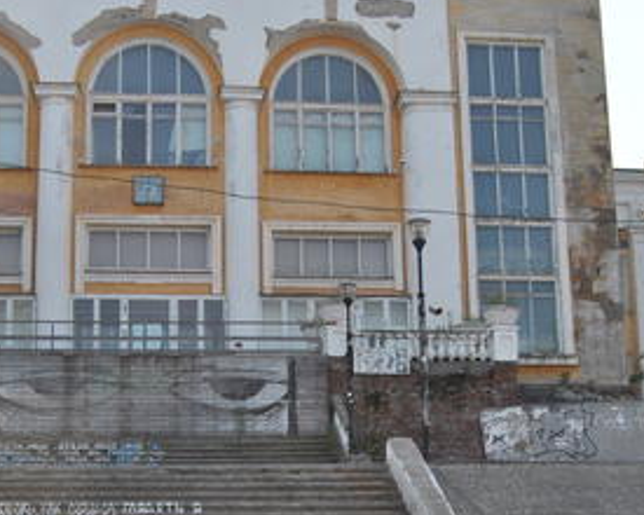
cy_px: 370
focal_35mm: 59
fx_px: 1125
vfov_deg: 25.6
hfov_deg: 31.8
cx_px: 244
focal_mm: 18
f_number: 7.1
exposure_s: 1/200
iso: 100
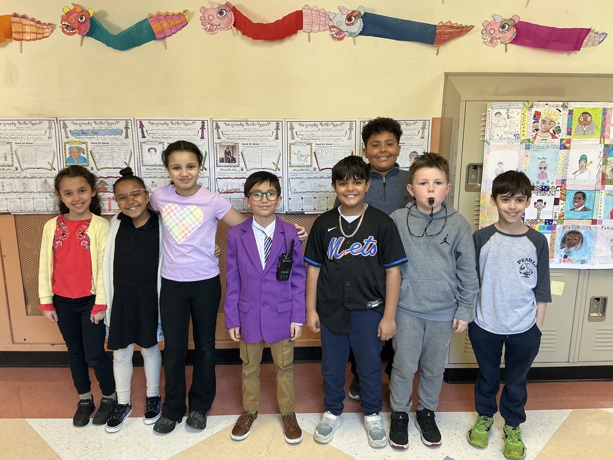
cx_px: 306
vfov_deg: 49.7
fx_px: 496
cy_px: 230
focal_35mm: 28
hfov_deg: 63.4
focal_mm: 3
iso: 100
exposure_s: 1/55
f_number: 1.8
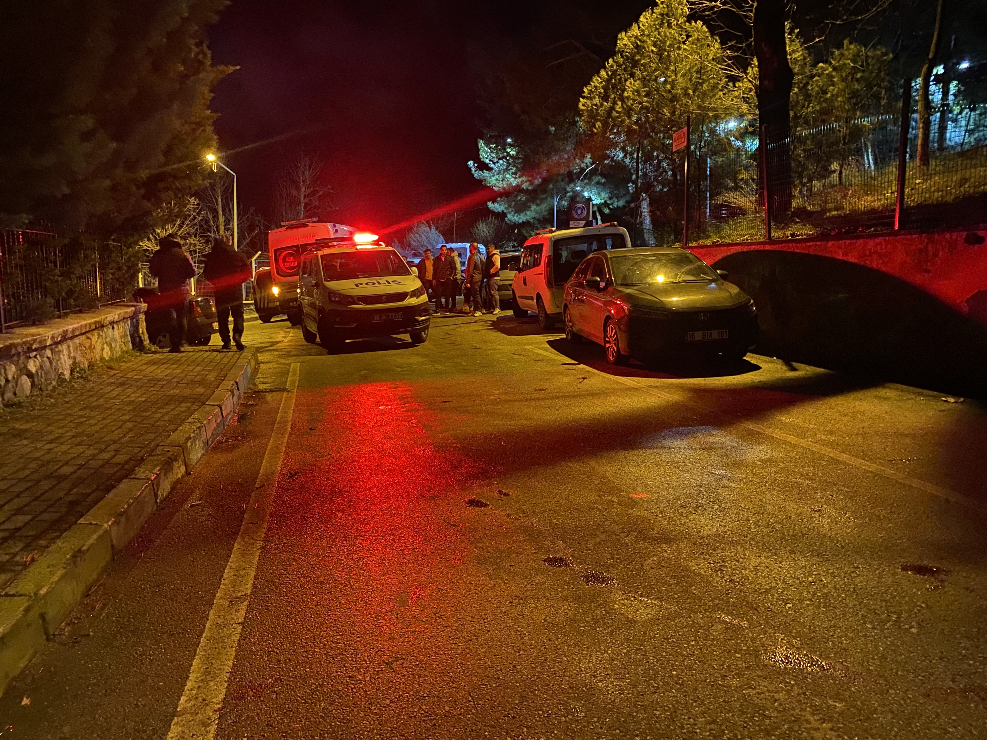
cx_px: 494
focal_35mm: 26
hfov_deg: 67.3
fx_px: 741
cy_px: 370
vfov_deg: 53.1
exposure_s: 1/17
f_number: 1.8
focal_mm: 4.25
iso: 800
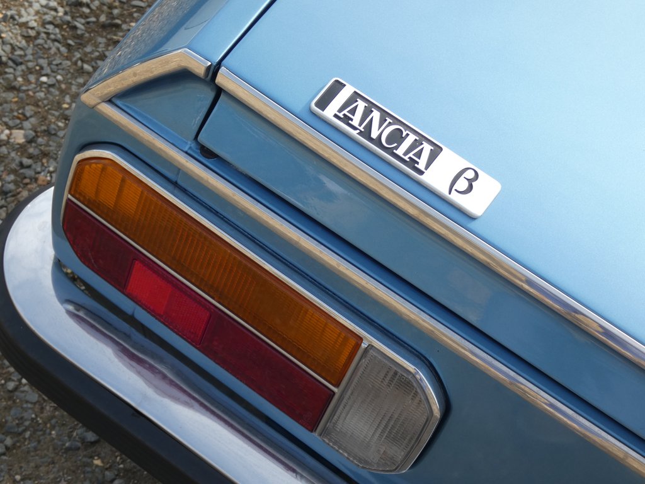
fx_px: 1304
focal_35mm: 70
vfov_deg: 21.0
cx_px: 322
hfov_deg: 27.8
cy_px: 242
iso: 80
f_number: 4.3
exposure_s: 1/250
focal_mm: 12.5
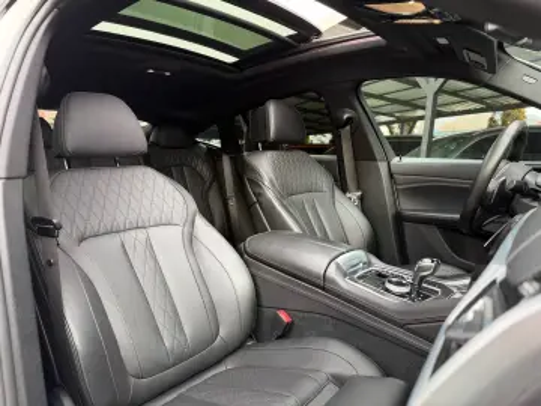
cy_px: 203
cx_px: 270
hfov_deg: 71.6
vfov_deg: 56.8
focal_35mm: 24
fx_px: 375
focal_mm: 6.76
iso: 80
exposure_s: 1/121
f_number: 1.78
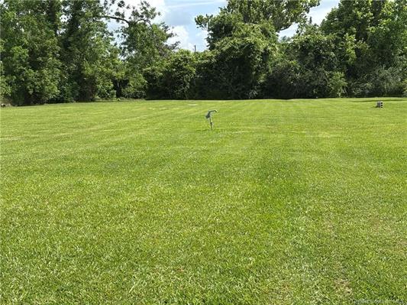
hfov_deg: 36.8
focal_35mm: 52
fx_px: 611
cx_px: 204
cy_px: 152
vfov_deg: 28.0
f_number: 1.6
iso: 32
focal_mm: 5.96
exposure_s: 1/2288
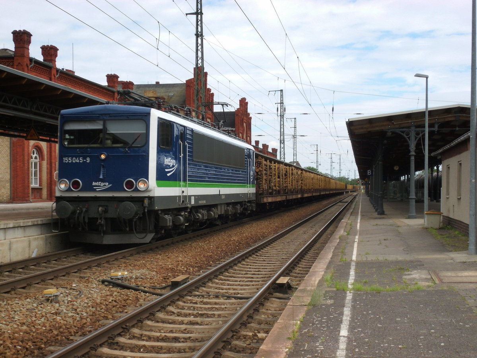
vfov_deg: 28.6
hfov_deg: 37.5
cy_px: 179
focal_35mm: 51
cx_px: 238
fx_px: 703
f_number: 4.7
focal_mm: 9.2
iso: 100
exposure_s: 1/378
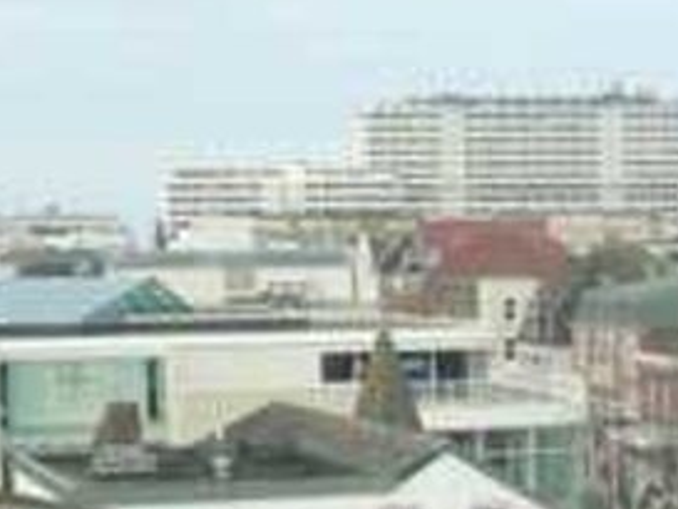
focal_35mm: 123
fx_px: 2410
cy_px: 588
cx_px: 790
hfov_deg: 15.5
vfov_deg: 11.8
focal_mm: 4.6
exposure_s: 1/200
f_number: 8
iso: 160
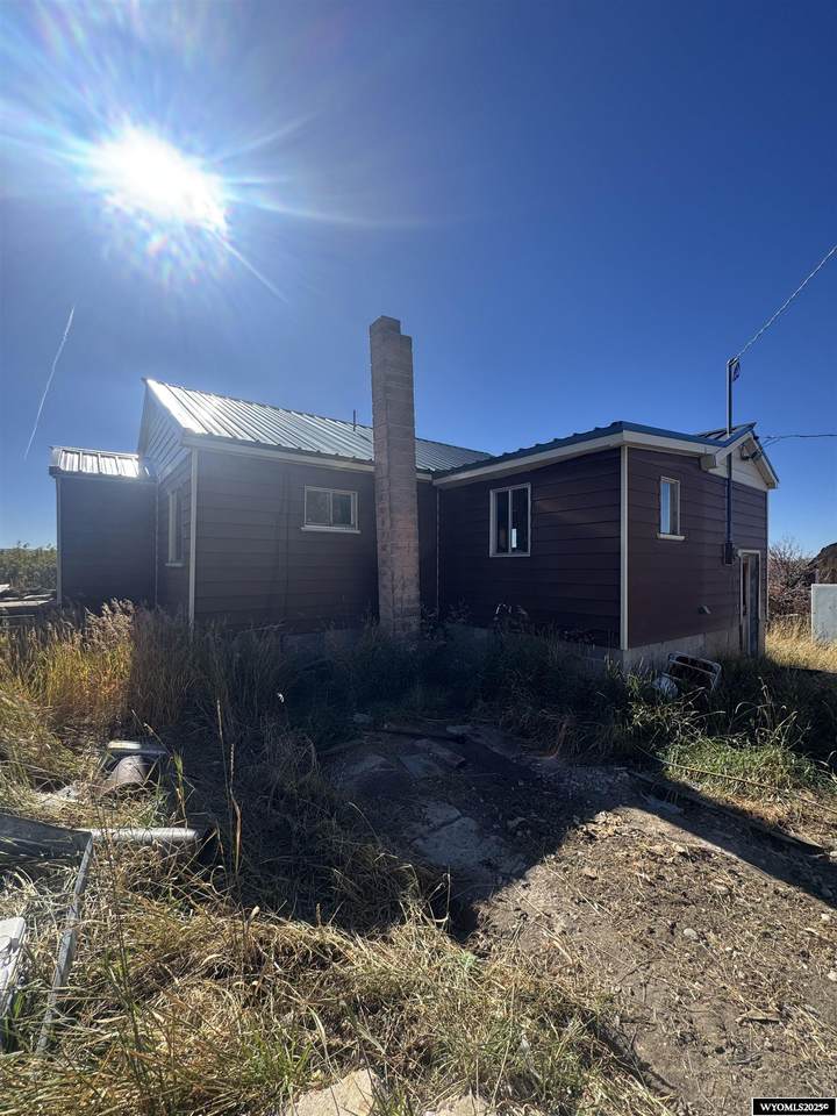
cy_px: 558
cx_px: 418
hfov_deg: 85.7
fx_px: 451
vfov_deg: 102.1
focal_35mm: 14
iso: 40
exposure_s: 1/1217
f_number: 2.2
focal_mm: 2.22
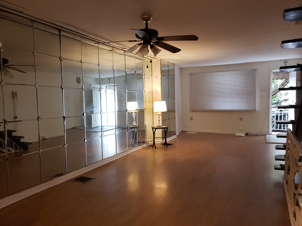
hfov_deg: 67.3
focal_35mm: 26
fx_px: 227
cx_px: 151
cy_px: 113
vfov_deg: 53.1
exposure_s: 1/24
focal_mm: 4.3
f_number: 2.4
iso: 250
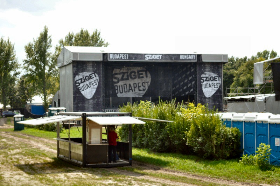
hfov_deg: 28.1
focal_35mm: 72
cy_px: 93
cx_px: 140
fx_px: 559
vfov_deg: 18.9
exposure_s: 1/1000
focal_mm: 48
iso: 640
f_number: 5.6
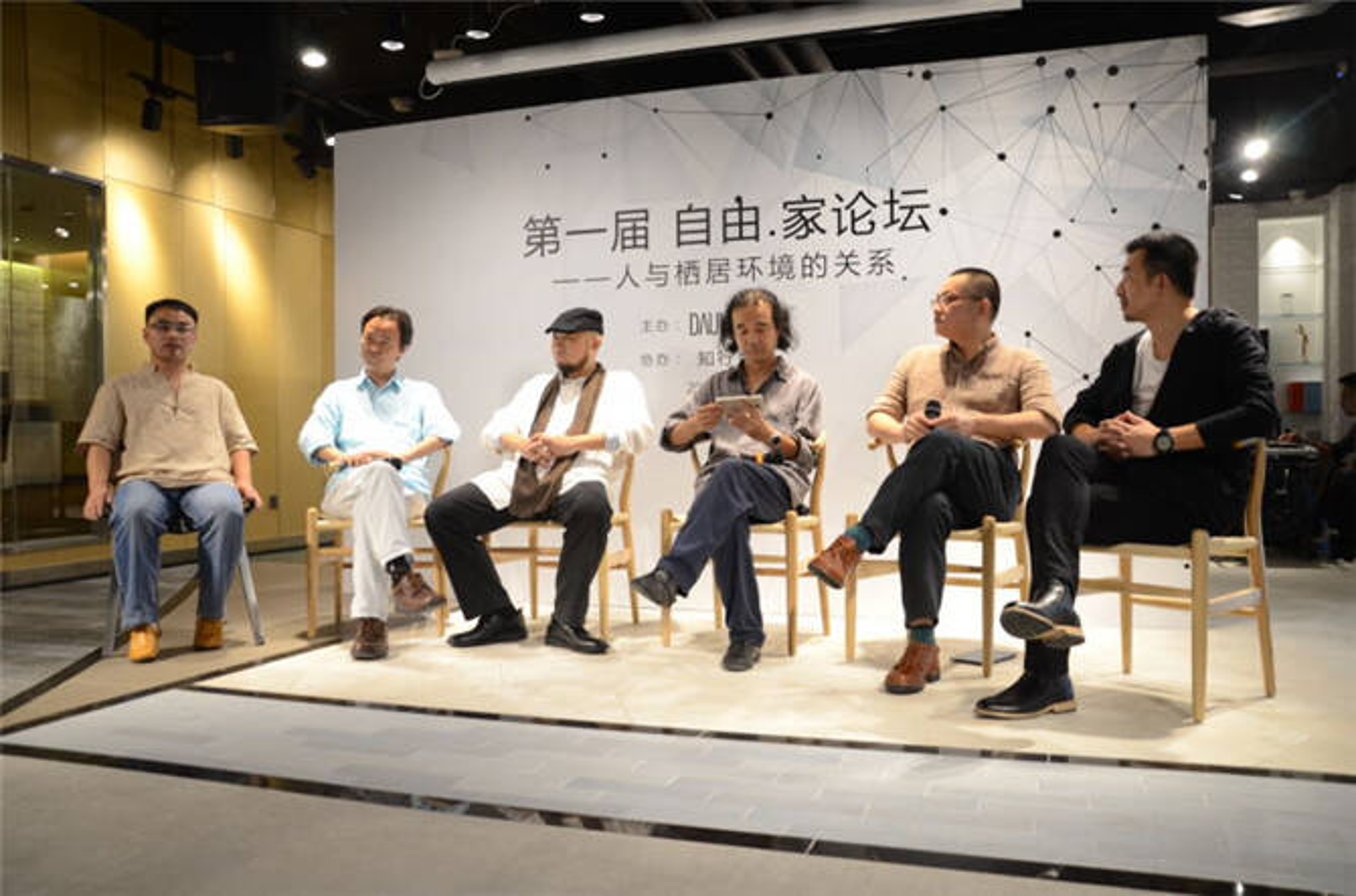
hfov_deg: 67.5
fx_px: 1014
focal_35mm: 27
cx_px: 678
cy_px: 448
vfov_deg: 47.7
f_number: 3.5
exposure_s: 1/20
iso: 400
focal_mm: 18
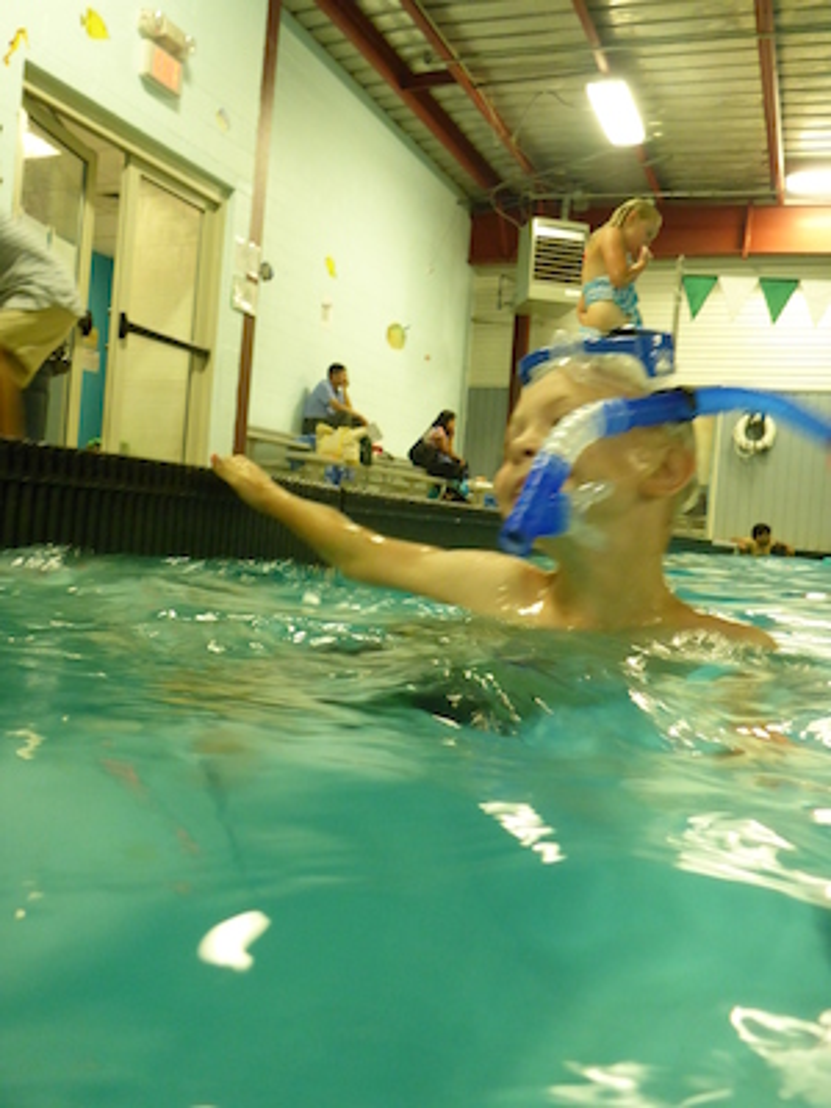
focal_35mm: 28
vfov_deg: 63.4
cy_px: 554
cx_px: 416
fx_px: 896
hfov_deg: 49.7
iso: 400
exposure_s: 1/20
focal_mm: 4.9
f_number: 3.3
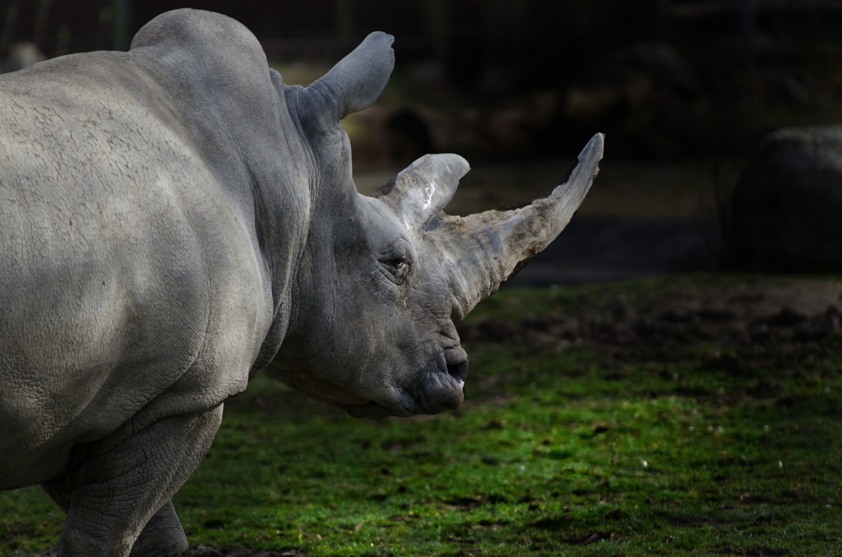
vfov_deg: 2.3
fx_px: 14003
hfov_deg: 3.4
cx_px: 421
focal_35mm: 600
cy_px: 278
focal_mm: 400
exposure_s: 1/1250
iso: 500
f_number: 5.6
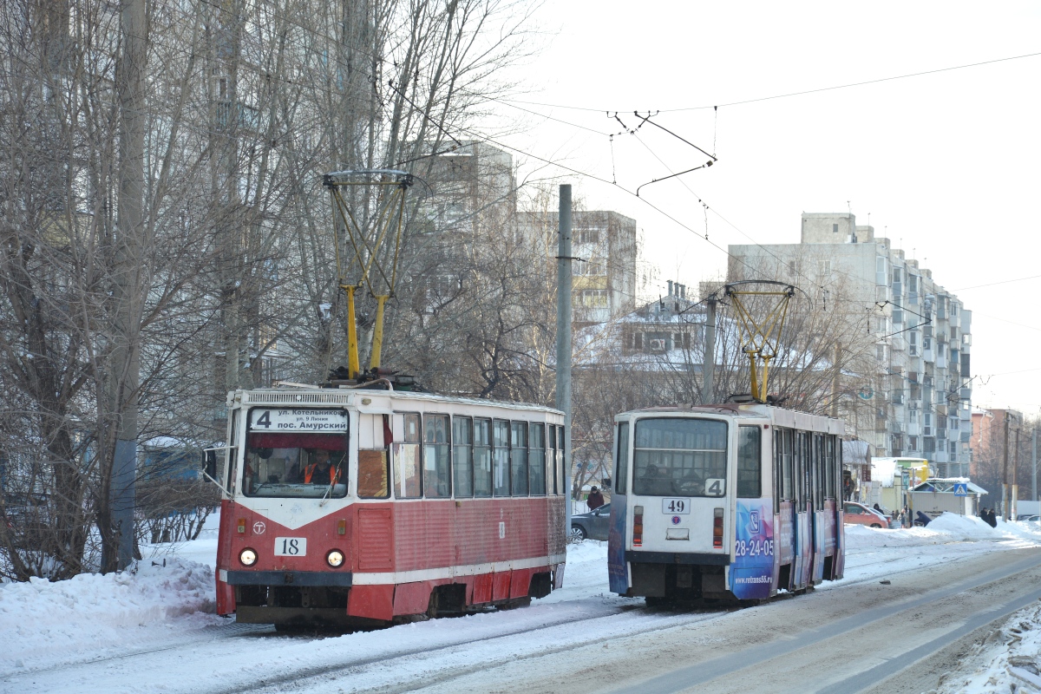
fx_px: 3903
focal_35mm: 135
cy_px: 347
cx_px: 520
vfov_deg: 10.2
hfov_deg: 15.2
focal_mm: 90
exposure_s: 1/250
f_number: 7.1
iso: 100
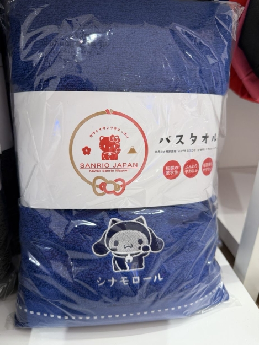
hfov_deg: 54.8
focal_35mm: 25
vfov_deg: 69.4
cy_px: 168
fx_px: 250
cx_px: 126
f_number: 1.78
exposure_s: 1/100
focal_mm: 6.76
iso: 125
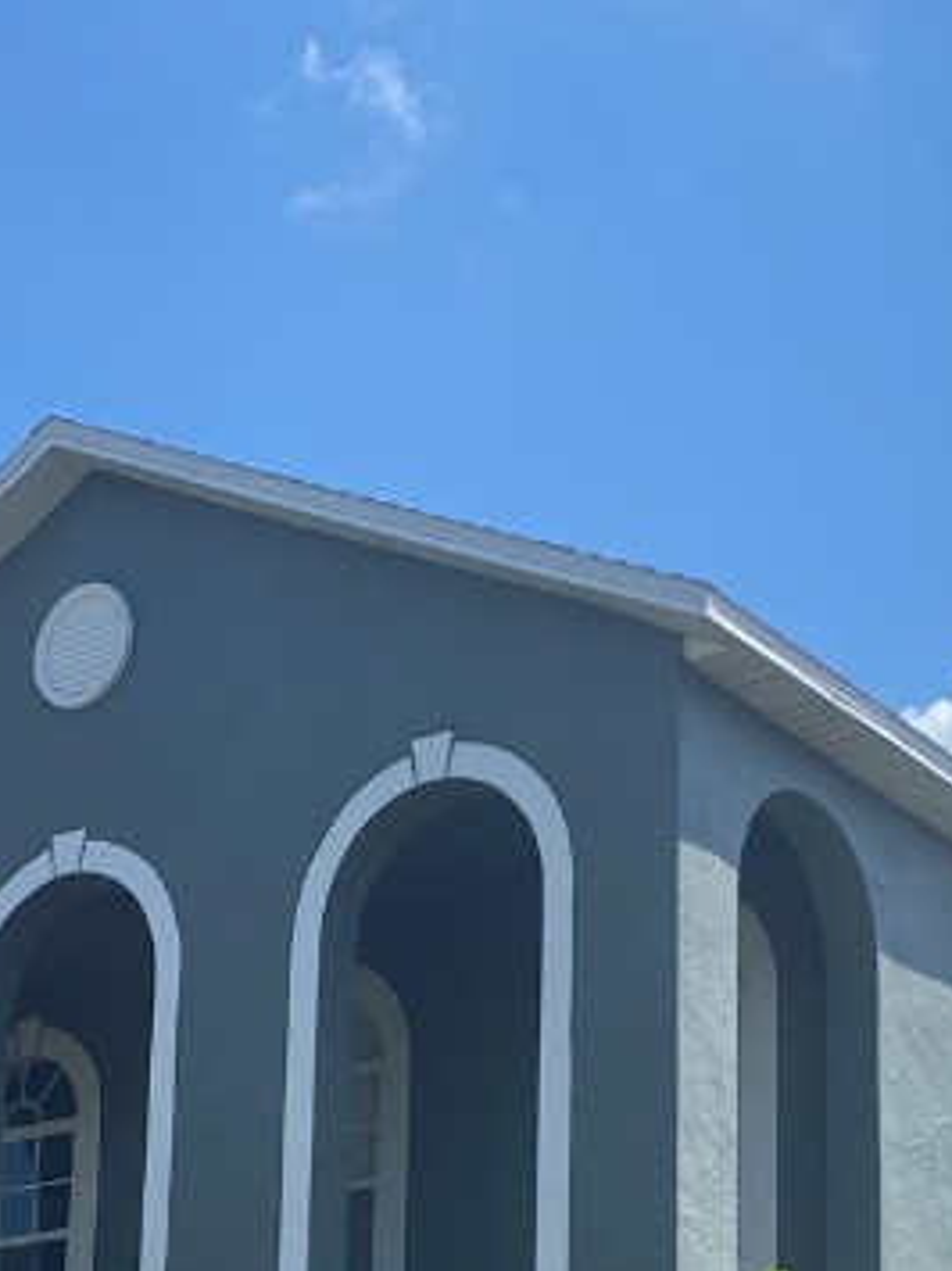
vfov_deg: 24.8
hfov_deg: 19.6
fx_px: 2752
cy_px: 1257
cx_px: 483
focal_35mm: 75
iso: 32
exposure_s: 1/2817
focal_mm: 4.25
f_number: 1.8
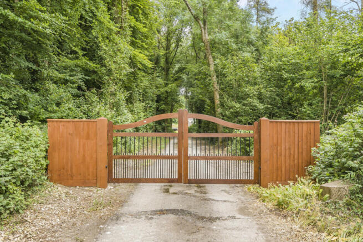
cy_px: 121
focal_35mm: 30
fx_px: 303
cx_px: 182
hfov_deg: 61.9
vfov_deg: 43.6
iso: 400
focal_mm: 20
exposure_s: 1/160
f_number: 8
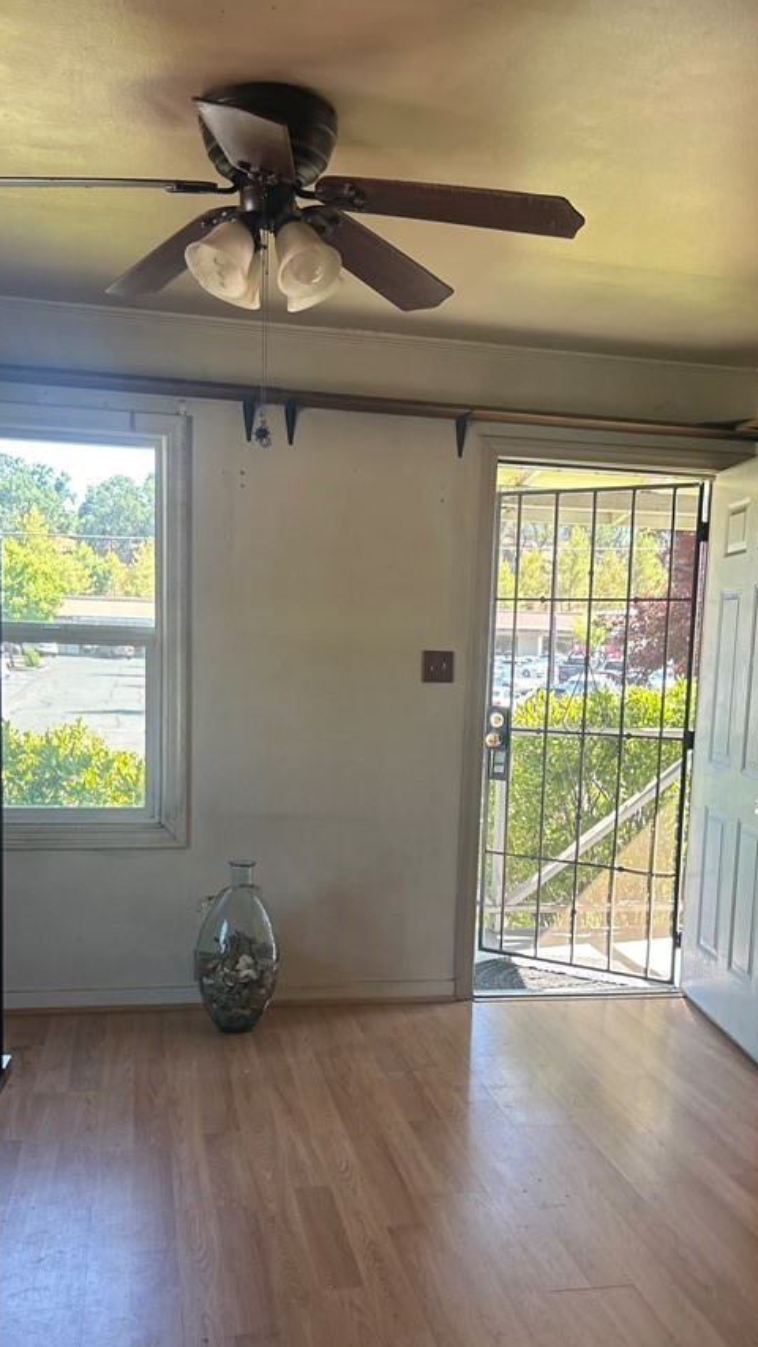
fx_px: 1215
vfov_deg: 57.7
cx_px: 414
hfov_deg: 34.6
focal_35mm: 34
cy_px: 780
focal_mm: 5.7
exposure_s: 1/121
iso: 64
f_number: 1.5
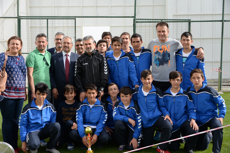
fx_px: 287
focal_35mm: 45
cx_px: 115
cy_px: 76
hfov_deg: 43.6
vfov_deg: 29.9
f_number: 4.2
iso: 400
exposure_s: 1/2000
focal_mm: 45
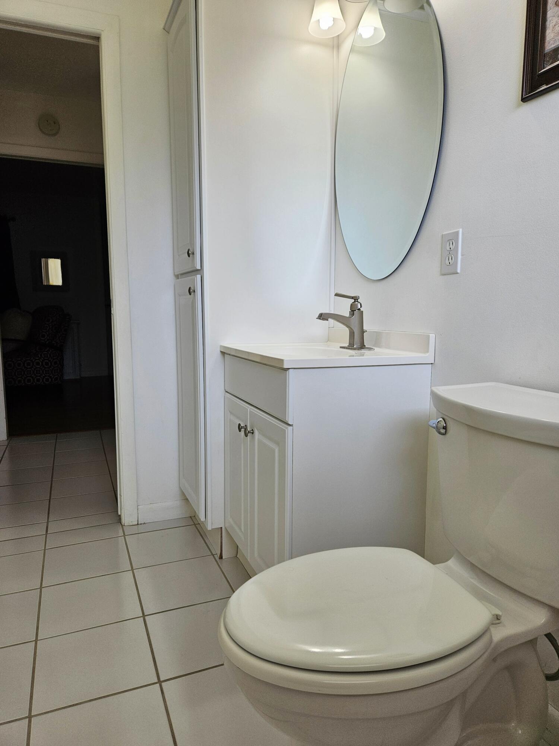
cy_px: 373
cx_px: 280
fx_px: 495
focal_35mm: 23
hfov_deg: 58.9
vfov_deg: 73.9
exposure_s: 1/120
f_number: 1.8
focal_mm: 5.4
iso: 50
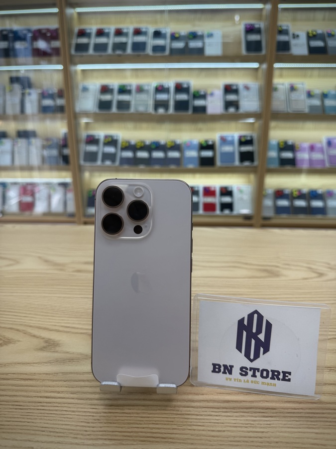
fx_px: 311
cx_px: 168
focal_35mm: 24
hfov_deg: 56.8
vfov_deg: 71.6
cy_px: 224
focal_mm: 6.76
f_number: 1.78
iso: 64
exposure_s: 1/175
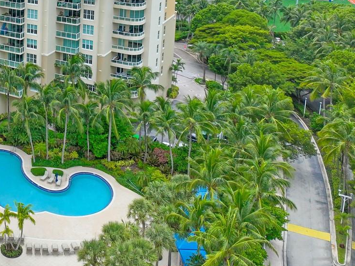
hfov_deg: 33.1
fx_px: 533
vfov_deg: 26.1
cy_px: -17
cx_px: -18
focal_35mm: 52
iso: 180
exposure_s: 1/2000
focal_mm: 12.29
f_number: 2.8
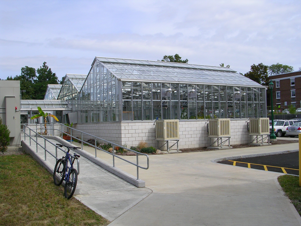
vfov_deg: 37.7
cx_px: 150
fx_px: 330
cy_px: 113
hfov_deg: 49.0
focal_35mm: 38
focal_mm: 5.8
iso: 50
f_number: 5.6
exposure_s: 1/371
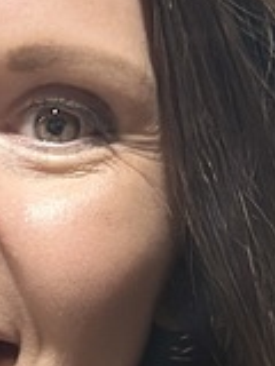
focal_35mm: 308
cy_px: 865
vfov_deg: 6.2
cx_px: -64
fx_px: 3262
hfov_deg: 4.8
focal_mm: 6.86
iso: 320
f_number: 1.78
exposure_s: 1/60
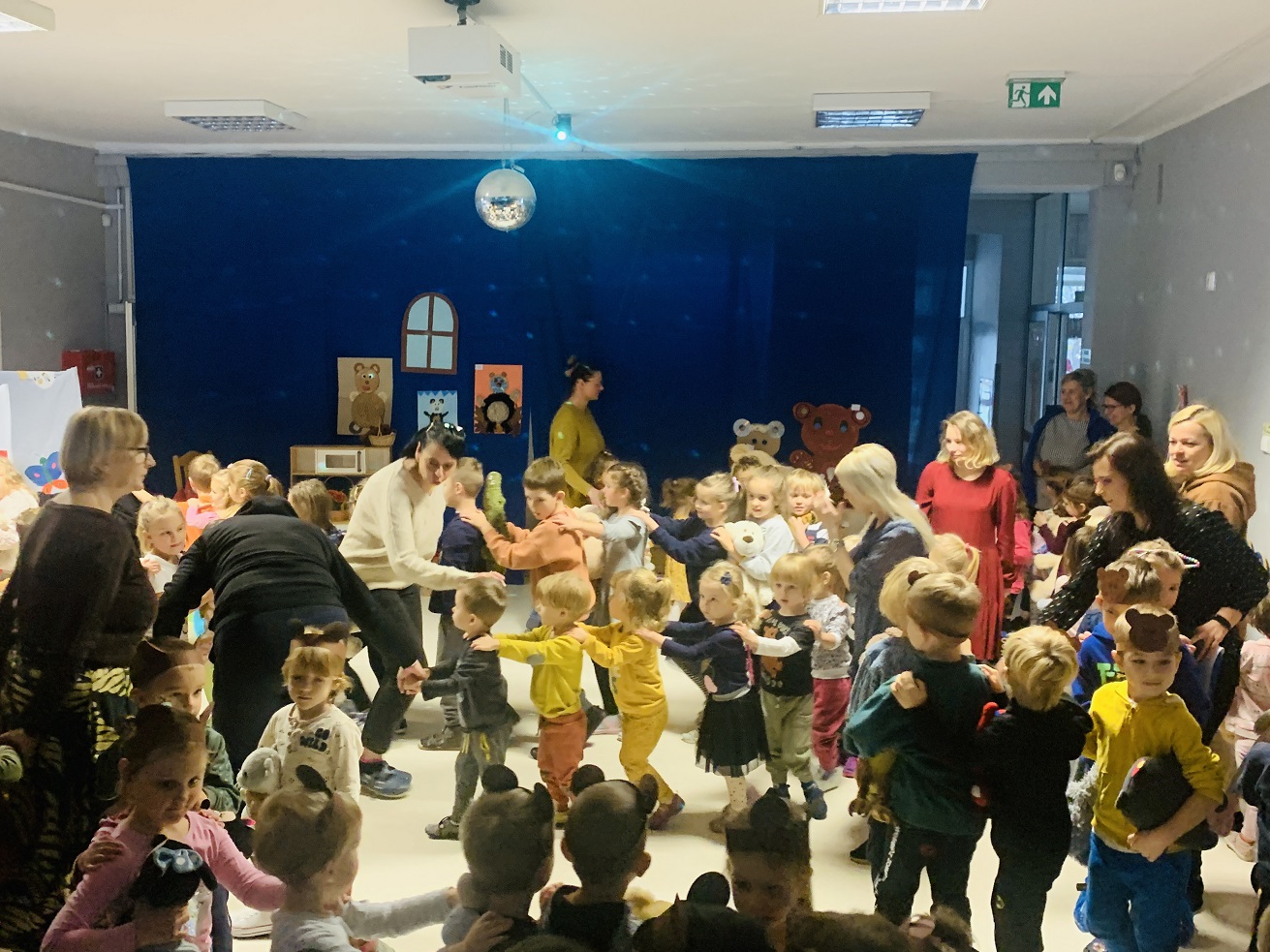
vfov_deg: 44.2
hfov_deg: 56.8
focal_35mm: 32
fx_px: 1174
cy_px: 477
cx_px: 603
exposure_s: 1/25
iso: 500
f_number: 1.8
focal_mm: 4.25
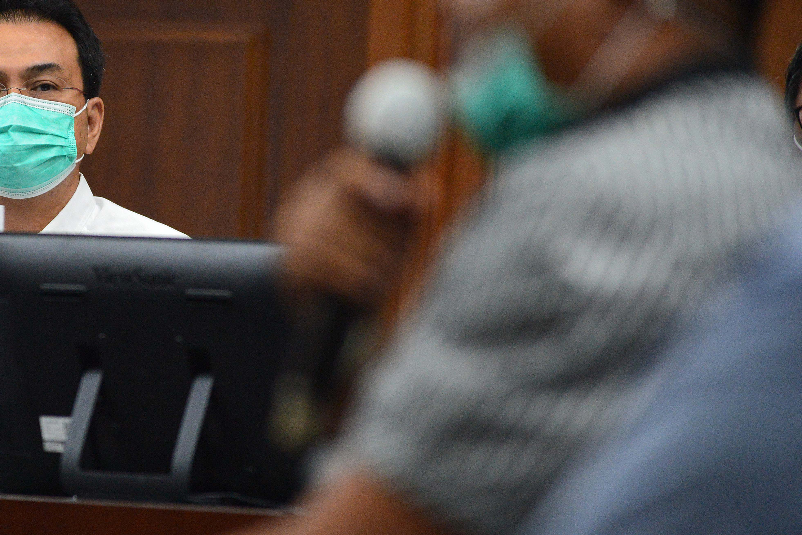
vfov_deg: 4.5
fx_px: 6819
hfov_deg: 6.7
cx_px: 301
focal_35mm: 306
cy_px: 201
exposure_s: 1/100
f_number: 2.8
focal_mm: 200
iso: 4000
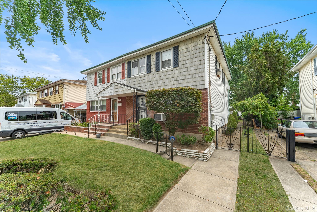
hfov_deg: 104.3
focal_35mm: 14
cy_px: 106
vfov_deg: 81.2
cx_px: 158
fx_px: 123
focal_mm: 14
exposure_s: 1/40
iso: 100
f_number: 11
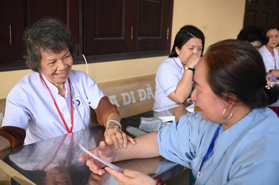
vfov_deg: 33.3
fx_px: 310
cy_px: 92
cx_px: 140
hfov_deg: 48.5
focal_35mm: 40
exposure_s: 1/250
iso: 1600
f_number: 4
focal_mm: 40
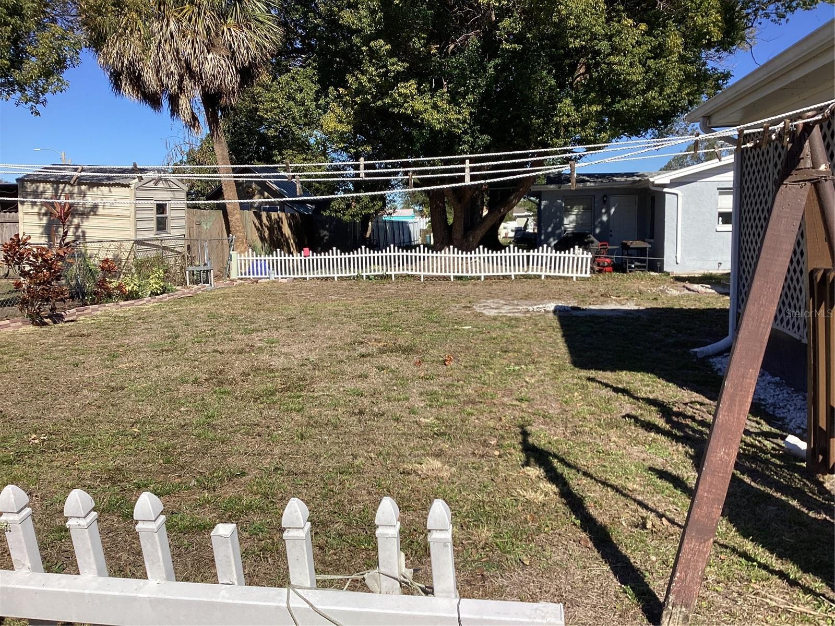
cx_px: 418
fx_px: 748
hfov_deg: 58.4
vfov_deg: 45.4
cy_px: 313
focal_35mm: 31
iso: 25
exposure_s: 1/1481
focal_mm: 3.3
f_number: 2.4
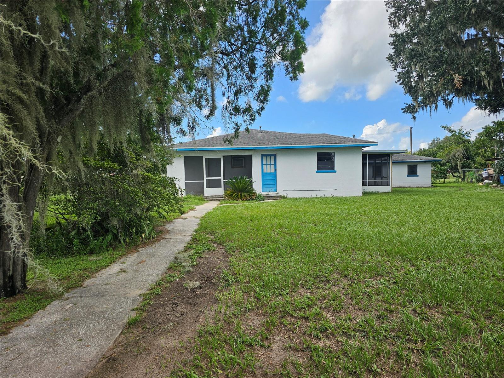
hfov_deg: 73.9
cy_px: 189
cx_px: 252
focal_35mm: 23
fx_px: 335
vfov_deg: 58.9
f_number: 1.7
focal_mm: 6.3
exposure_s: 1/334
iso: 10
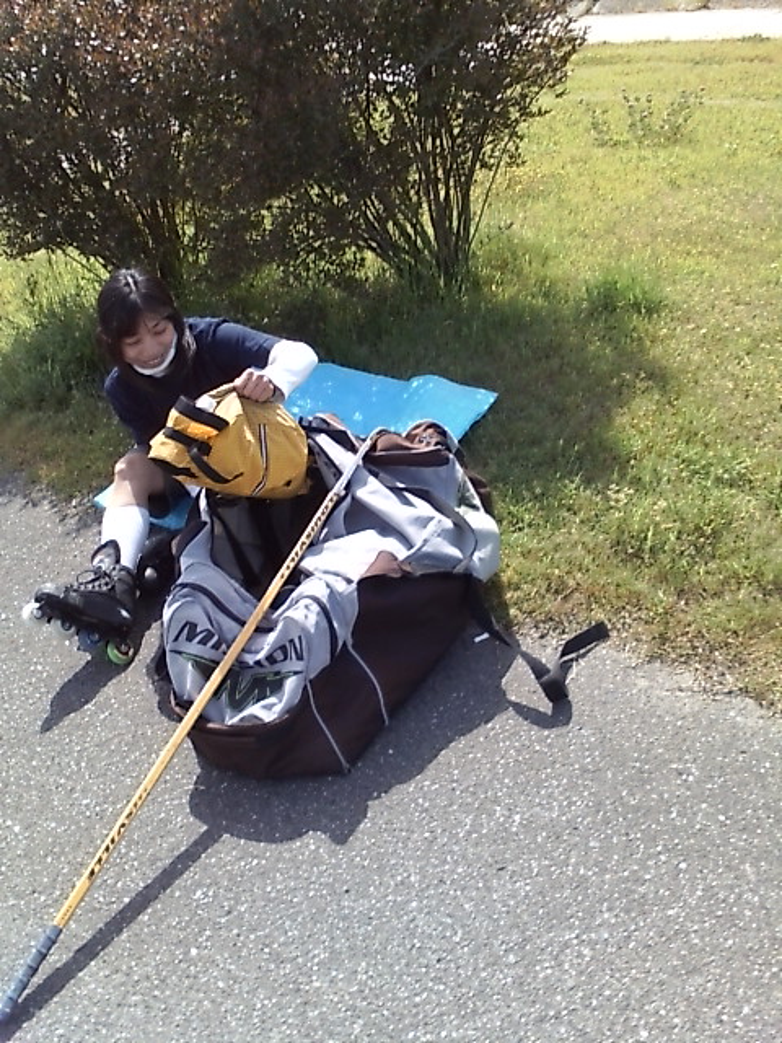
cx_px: 391
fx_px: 874
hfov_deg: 48.2
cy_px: 522
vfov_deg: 61.7
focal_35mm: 29
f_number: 3.5
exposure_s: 1/323
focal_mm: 3.73
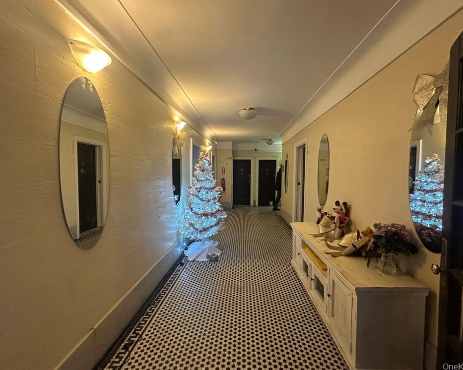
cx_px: 239
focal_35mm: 15
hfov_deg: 96.8
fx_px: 206
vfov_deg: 84.0
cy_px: 183
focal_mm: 2.22
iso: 640
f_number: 2.2
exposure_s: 1/60
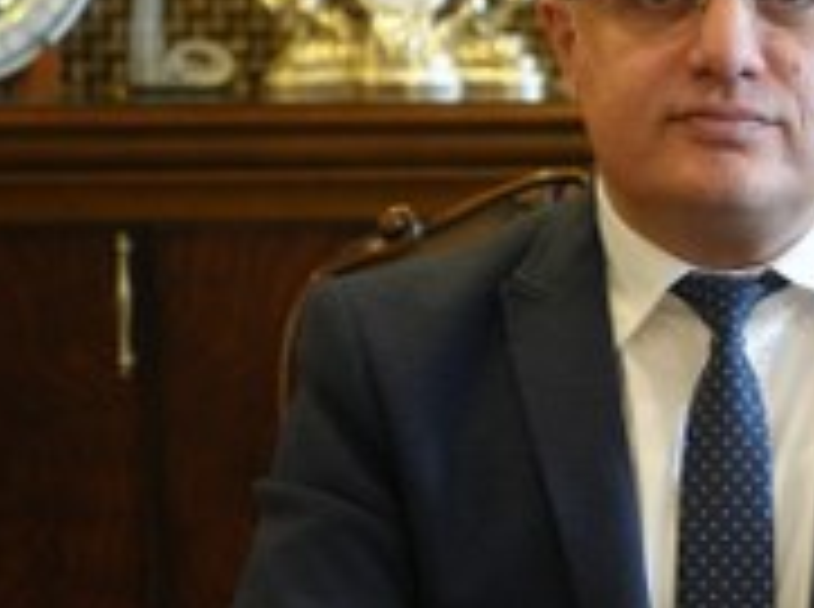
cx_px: 792
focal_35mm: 176
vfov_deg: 8.4
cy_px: 363
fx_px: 4130
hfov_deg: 11.2
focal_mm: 70
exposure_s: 1/80
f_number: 4
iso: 5000
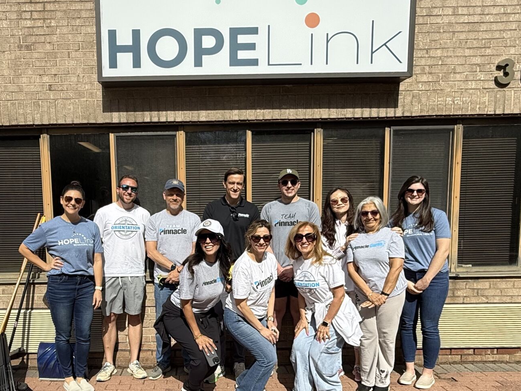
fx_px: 271
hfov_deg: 87.7
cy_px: 203
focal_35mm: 18
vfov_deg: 71.6
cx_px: 249
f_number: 2.2
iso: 50
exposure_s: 1/2611
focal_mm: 2.22
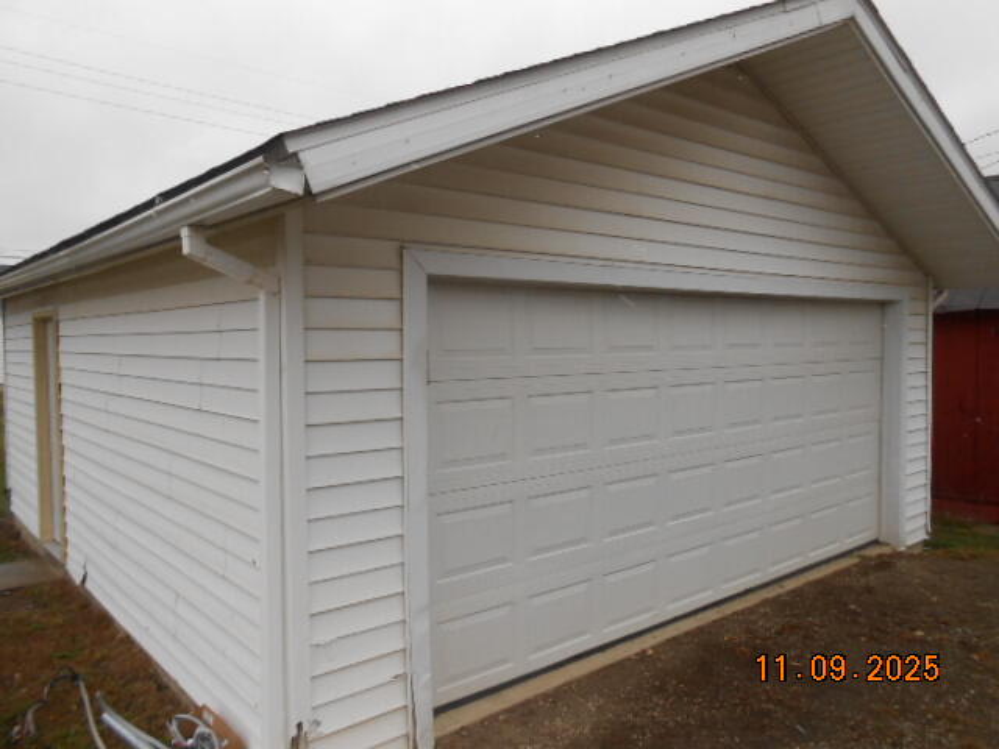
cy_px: 374
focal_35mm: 26
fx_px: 750
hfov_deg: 67.3
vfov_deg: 53.1
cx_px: 500
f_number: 3.5
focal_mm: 4.6
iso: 200
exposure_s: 1/250
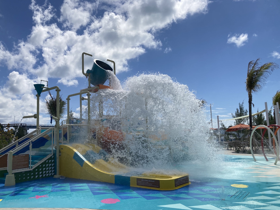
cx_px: 136
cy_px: 107
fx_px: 235
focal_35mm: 29
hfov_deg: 61.6
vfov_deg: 48.2
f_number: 1.8
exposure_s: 1/6897
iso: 25
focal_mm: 3.99
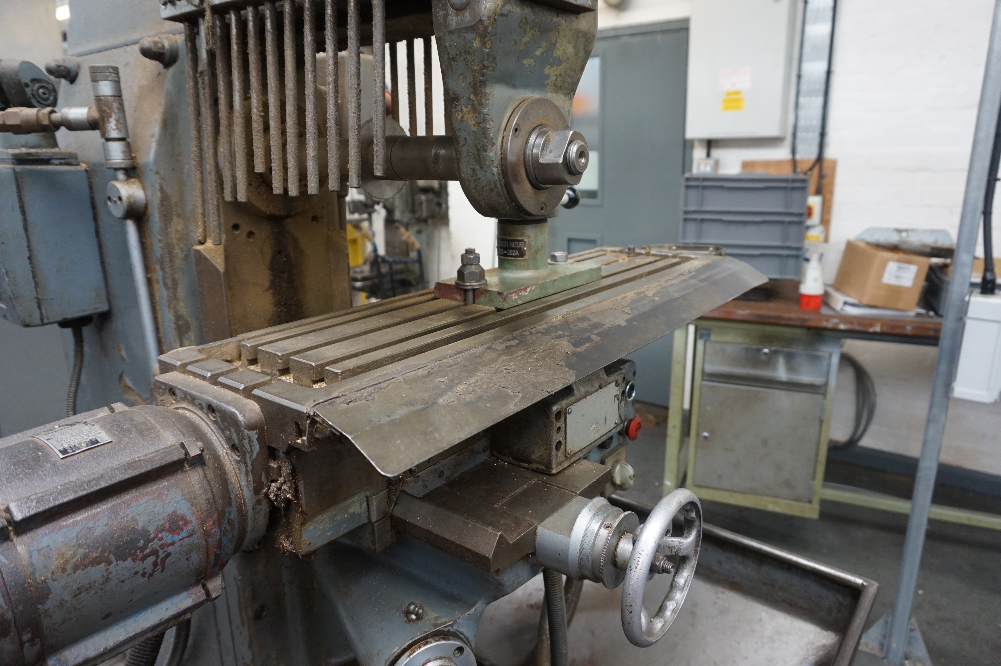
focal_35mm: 24
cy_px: 333
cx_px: 500
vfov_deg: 53.1
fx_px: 667
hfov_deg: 73.8
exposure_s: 1/160
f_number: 4
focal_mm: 16
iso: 1000
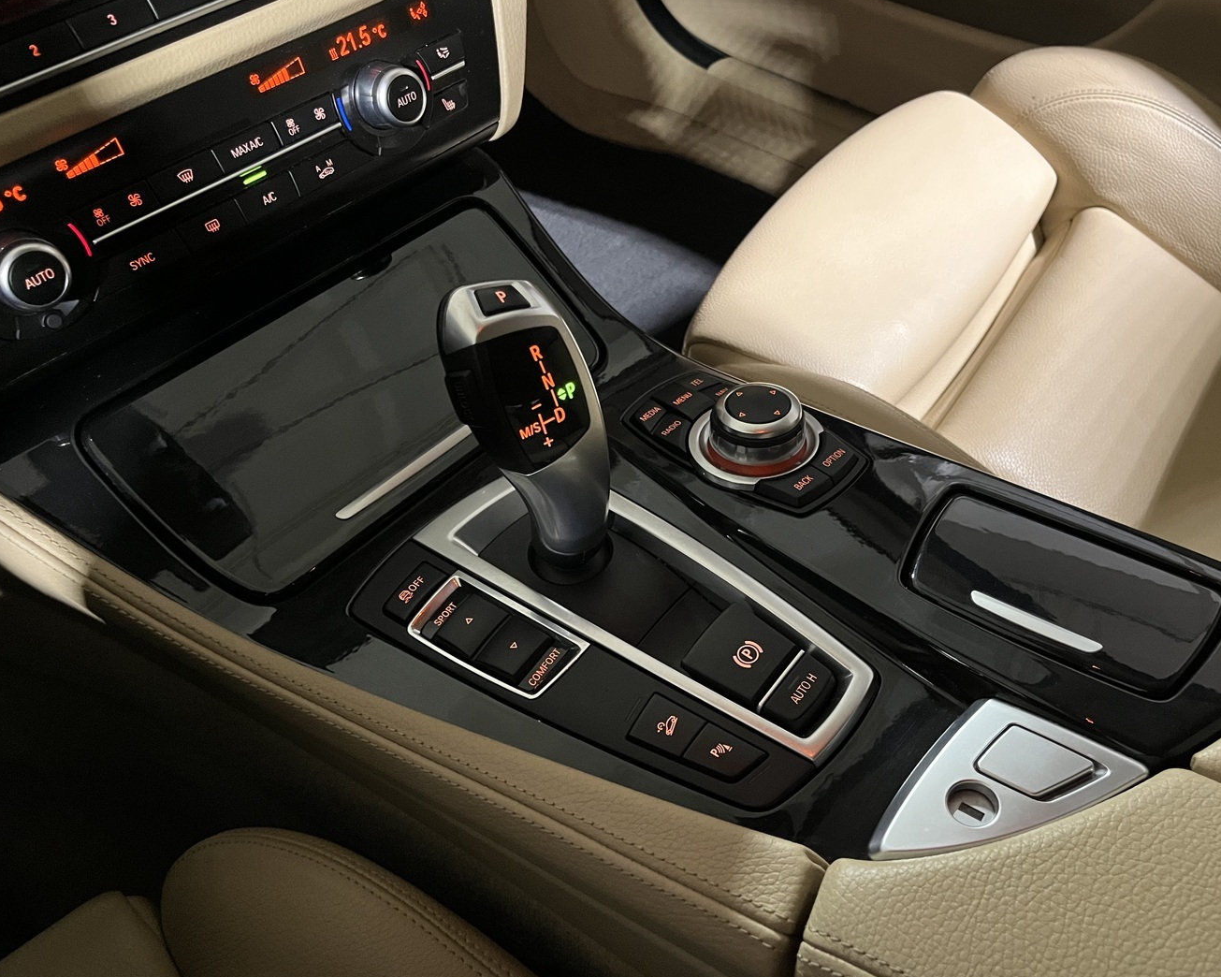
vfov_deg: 51.5
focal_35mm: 28
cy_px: 478
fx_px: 1012
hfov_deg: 62.1
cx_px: 669
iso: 500
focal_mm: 5.1
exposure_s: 1/35
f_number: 1.6
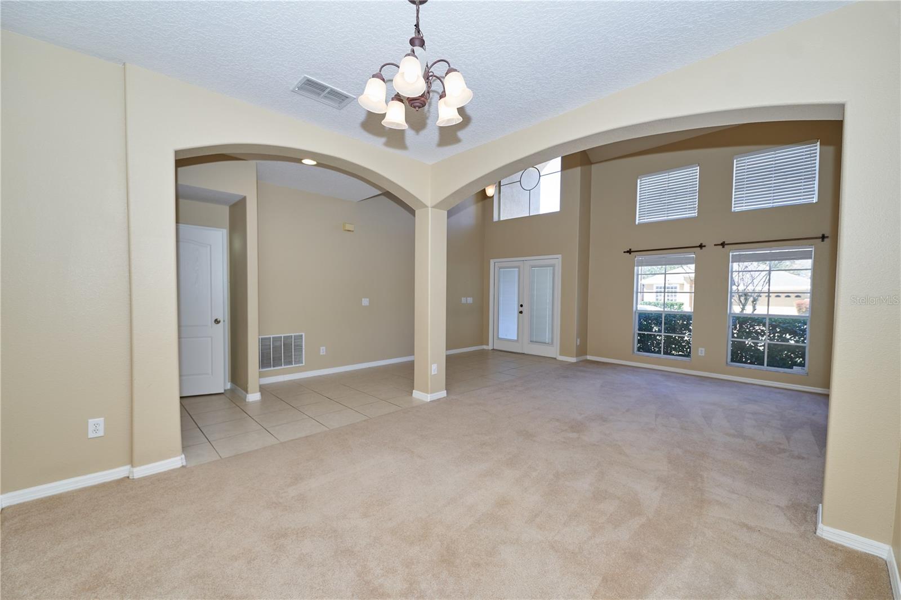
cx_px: 450
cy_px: 300
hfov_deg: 104.3
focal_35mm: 14
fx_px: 350
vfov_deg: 81.2
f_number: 4
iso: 400
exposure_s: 1/160
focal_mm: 14
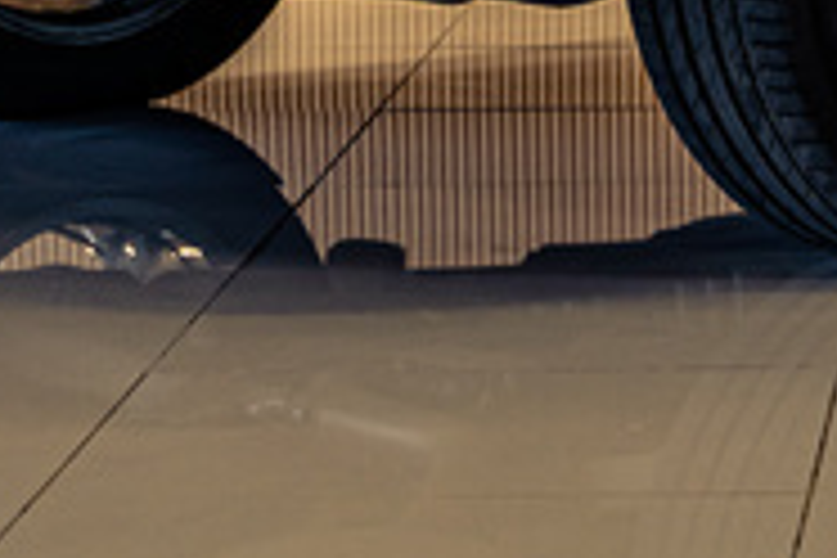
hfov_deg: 7.4
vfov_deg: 4.9
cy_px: -756
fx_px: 6393
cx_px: 1154
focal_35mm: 275
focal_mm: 50
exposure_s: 1/200
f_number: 3.5
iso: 320
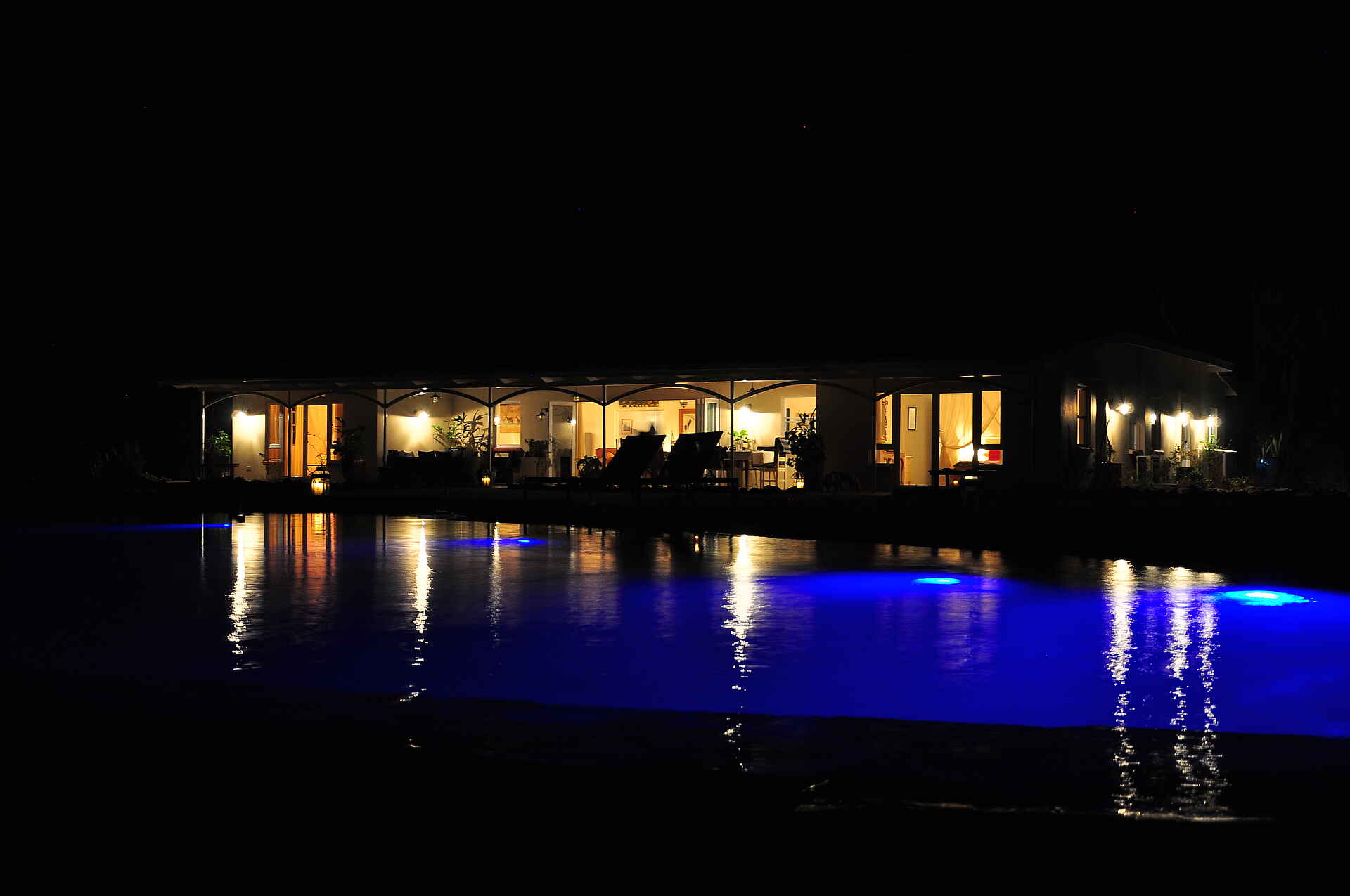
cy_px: 448
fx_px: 1461
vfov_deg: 34.1
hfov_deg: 49.6
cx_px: 675
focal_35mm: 39
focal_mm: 26
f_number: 4
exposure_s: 1/1.3
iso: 400
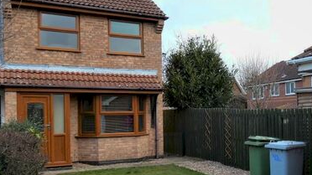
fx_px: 339
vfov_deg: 28.8
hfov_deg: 48.6
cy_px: 115
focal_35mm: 41
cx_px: 207
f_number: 2.8
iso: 80
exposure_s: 1/200
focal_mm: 3.6
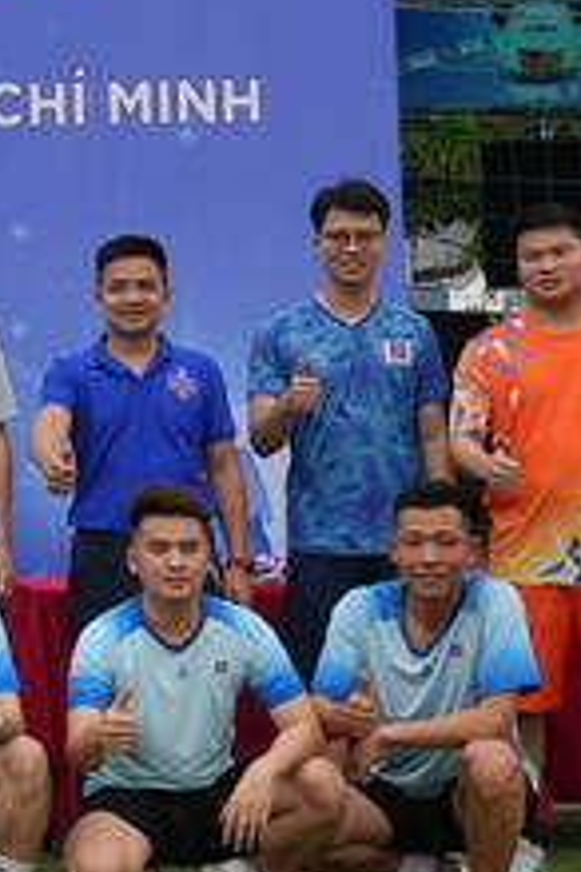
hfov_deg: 10.3
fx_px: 3010
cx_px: -525
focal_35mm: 124
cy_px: 309
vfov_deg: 16.4
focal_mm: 34.1
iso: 250
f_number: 7.1
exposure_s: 1/200
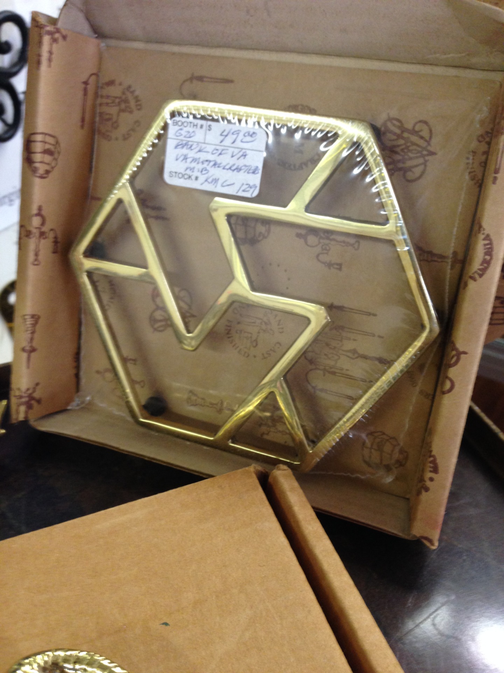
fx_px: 641
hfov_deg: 42.9
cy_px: 336
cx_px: 252
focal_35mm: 33
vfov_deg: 55.4
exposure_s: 1/20
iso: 160
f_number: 2.4
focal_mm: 4.12
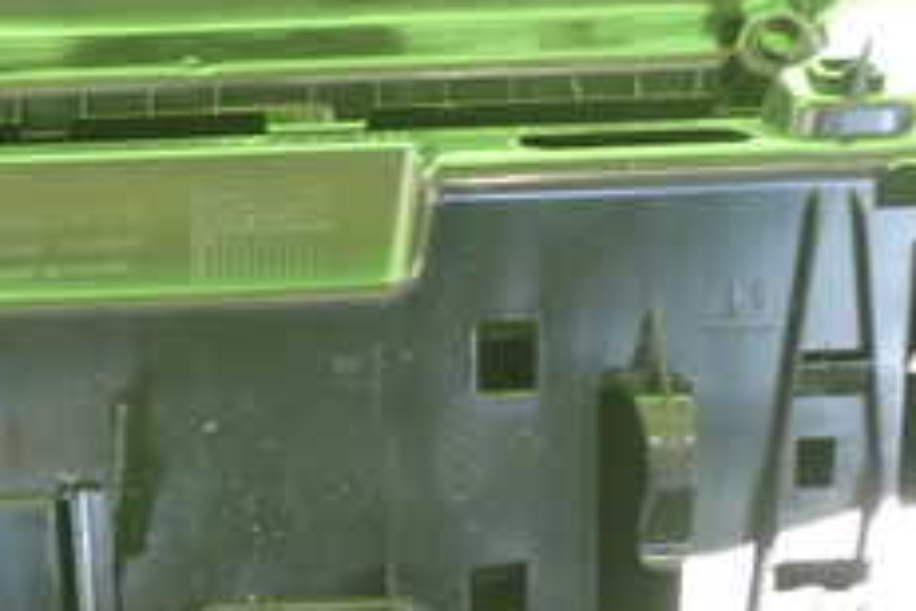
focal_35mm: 81
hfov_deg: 24.7
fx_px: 2061
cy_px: 377
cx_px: 206
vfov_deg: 16.8
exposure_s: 1/60
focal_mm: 5.4
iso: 200
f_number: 2.3
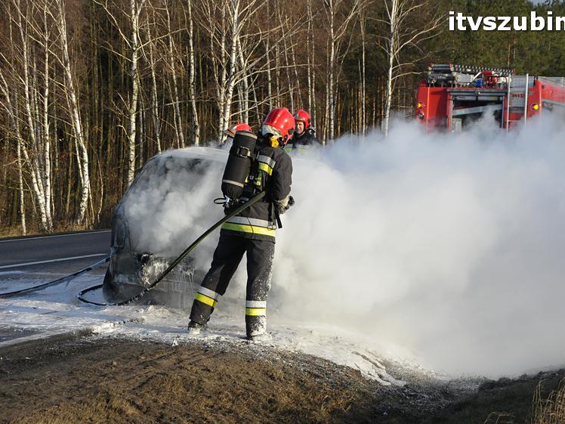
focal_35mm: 108
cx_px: 298
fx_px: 1763
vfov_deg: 13.7
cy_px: 212
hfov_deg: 18.2
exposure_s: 1/1250
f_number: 9
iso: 1000
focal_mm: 66
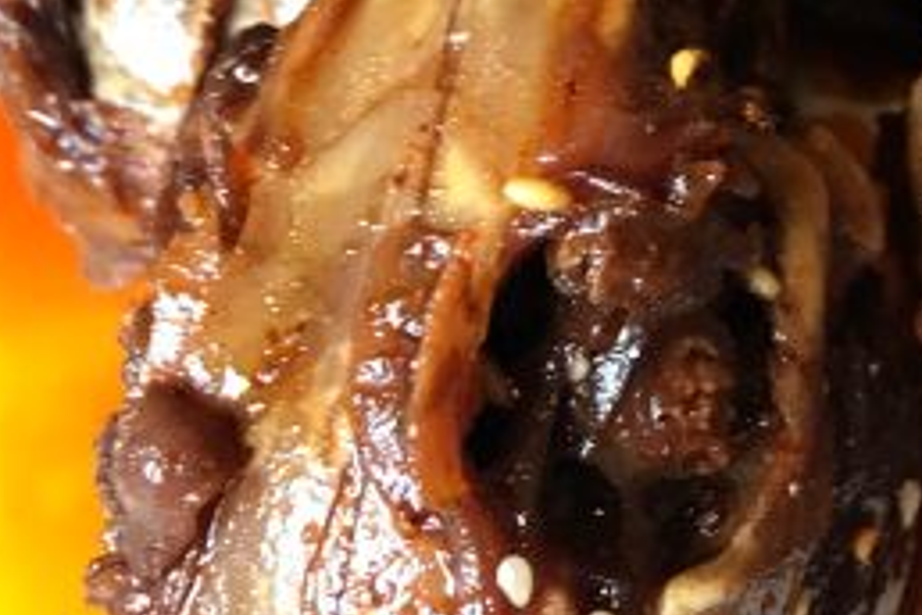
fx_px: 2023
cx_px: 1054
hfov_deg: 23.8
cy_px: 16
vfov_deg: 16.9
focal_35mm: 79
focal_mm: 3.99
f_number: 1.8
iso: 40
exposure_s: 1/20
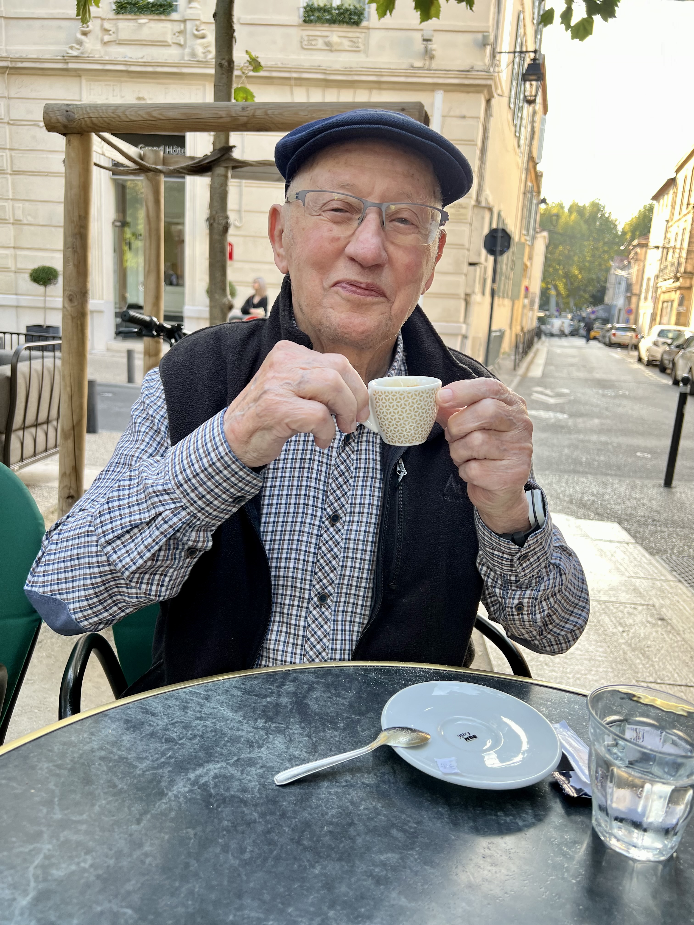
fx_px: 695
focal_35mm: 26
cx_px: 347
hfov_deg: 53.1
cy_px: 462
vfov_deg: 67.3
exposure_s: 1/126
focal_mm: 5.7
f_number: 1.5
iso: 32
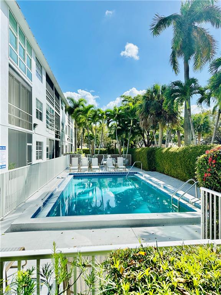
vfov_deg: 71.6
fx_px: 204
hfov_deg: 56.8
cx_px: 110
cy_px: 148
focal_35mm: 24
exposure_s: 1/4762
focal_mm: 6.86
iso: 80
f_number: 1.78
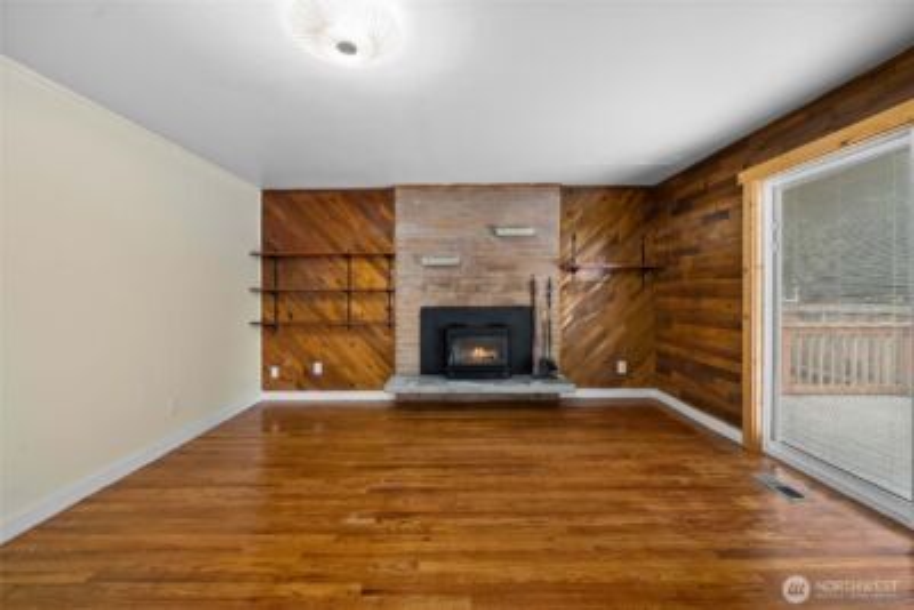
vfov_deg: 85.5
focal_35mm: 13
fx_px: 330
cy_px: 305
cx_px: 457
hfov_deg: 108.3
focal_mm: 13
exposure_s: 1/1.67
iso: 1000
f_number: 7.1
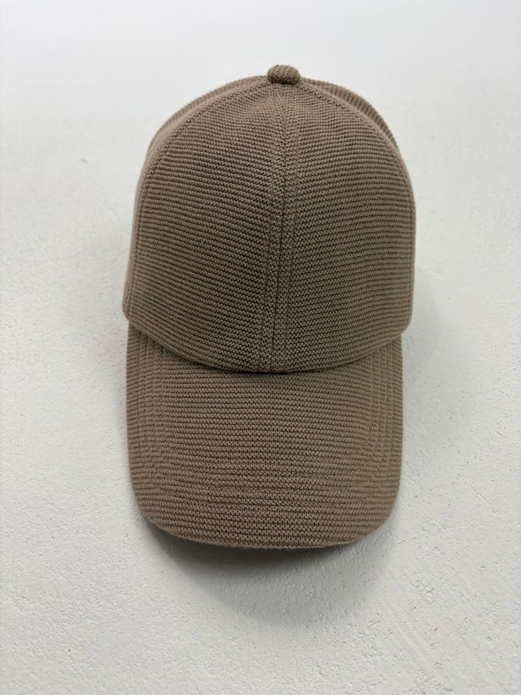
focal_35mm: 26
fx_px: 522
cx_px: 260
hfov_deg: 53.1
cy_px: 348
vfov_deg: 67.3
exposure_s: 1/100
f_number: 1.6
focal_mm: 5.96
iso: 32
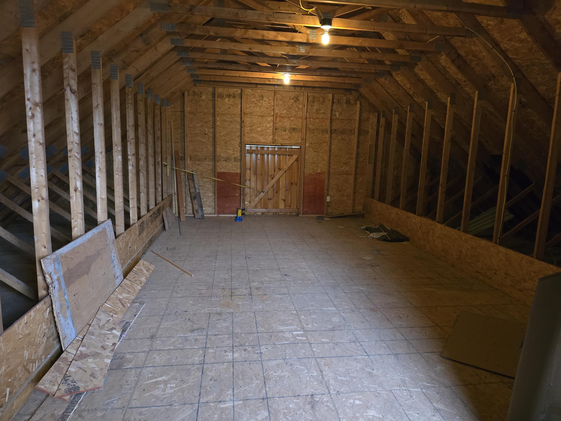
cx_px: 280
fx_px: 373
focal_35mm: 23
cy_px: 210
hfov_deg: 73.9
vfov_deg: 58.9
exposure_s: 1/40
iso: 1250
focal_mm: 6.3
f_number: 1.7
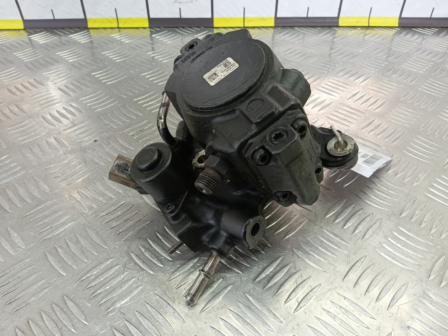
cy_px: 168
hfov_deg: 65.3
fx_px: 349
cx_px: 224
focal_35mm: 27
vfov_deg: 51.4
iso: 145
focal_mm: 4.11
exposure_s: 1/50
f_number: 1.6
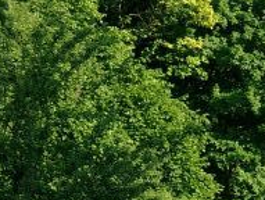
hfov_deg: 5.3
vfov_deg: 3.9
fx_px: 2884
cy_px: -208
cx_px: 247
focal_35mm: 376
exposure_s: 1/226
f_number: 4
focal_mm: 18.7
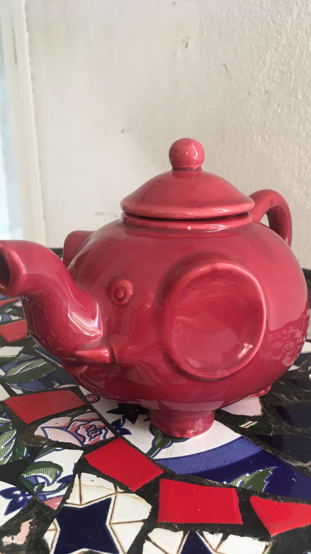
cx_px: 159
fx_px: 469
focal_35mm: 32
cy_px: 277
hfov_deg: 36.7
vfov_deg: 61.0
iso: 40
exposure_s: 1/33
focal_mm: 4.15
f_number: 2.2
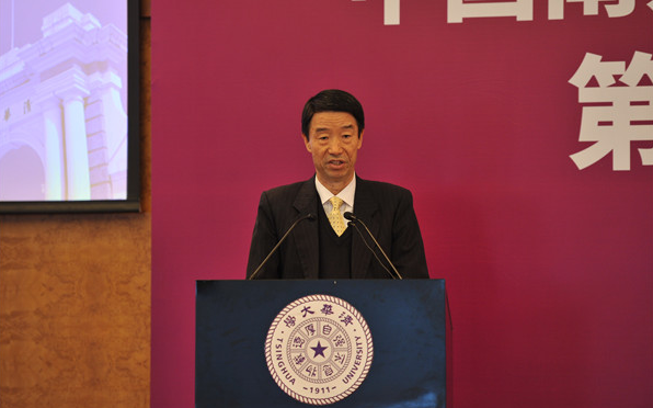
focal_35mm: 159
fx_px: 2829
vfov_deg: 8.2
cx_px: 325
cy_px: 201
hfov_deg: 13.2
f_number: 3.2
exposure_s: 1/160
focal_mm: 155
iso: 1250
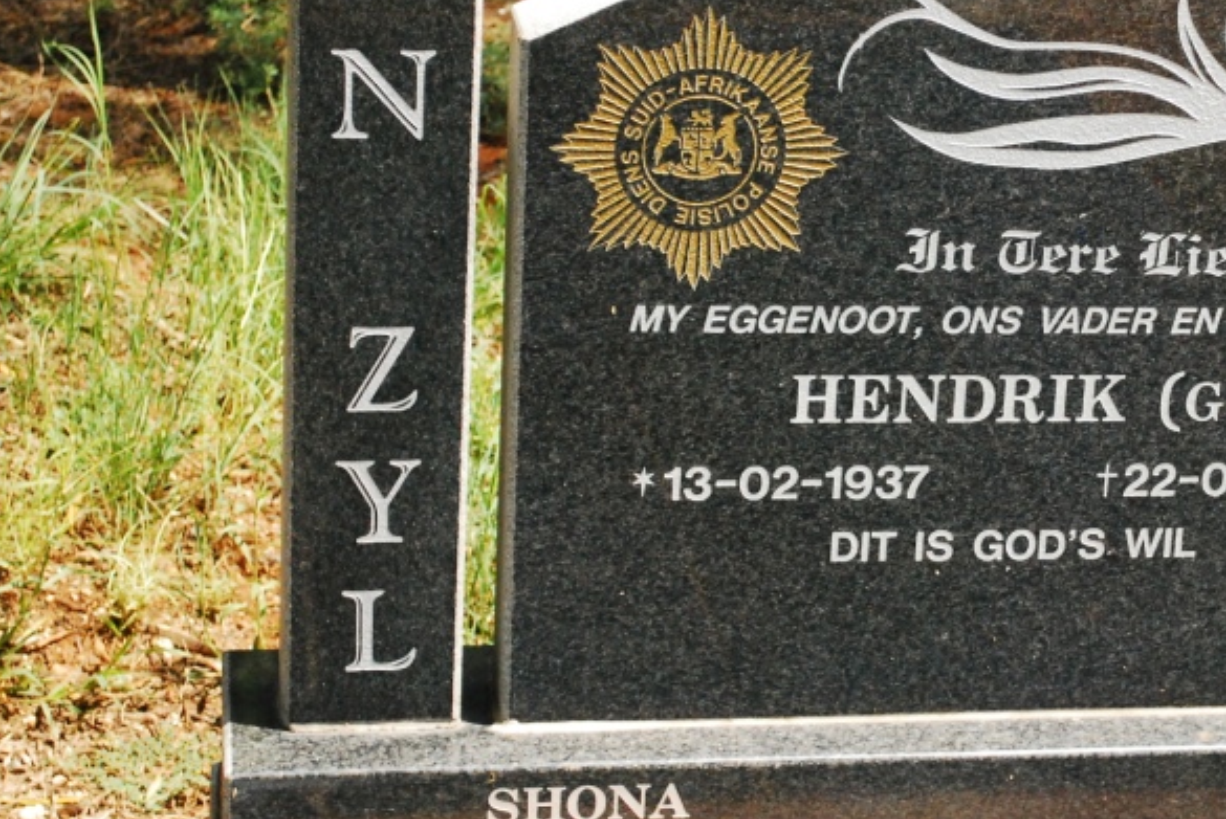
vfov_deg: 13.1
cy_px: 298
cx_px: 1008
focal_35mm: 105
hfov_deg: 19.2
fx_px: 3578
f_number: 5.3
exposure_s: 1/4000
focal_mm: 40
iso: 1600
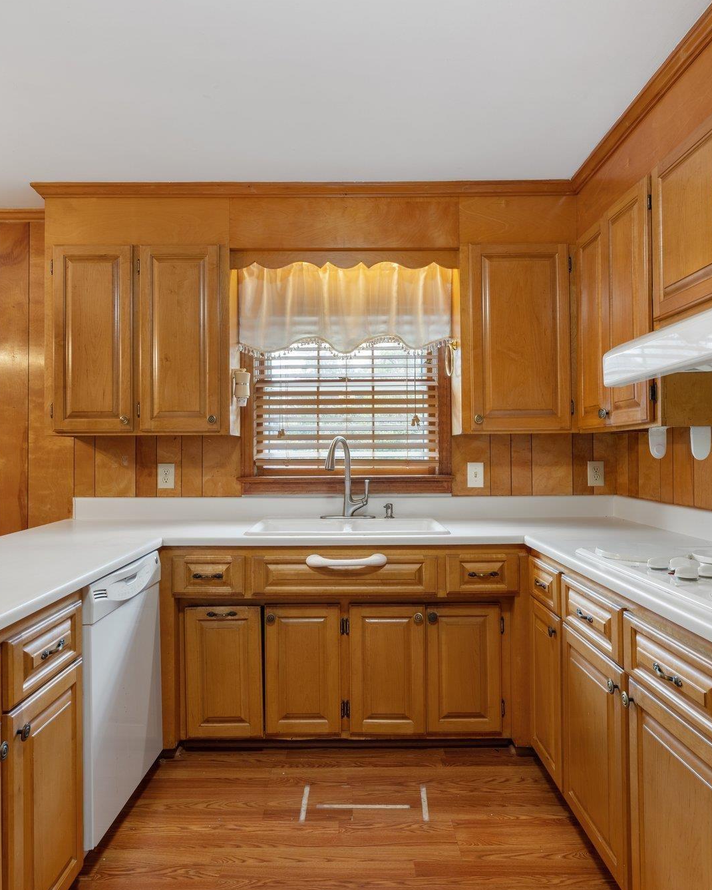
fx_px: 606
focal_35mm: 23
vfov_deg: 72.6
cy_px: 446
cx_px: 353
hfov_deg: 60.9
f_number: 9
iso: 200
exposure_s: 1.6
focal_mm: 16
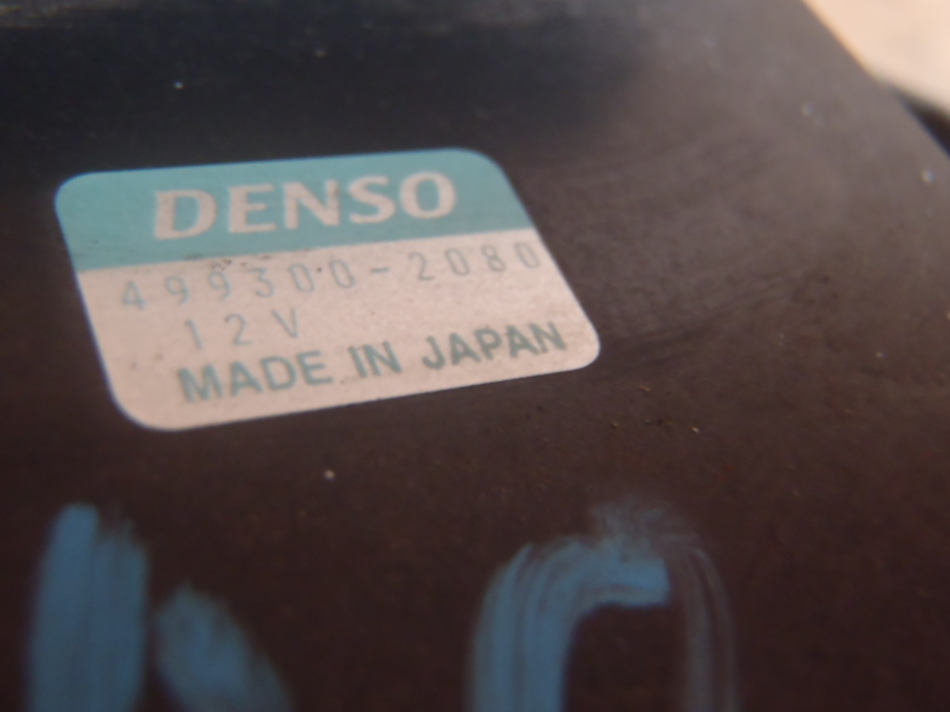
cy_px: 320
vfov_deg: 29.7
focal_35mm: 49
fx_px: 1345
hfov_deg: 38.8
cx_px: 380
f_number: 4.7
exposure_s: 1/4
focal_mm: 6.64
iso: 200
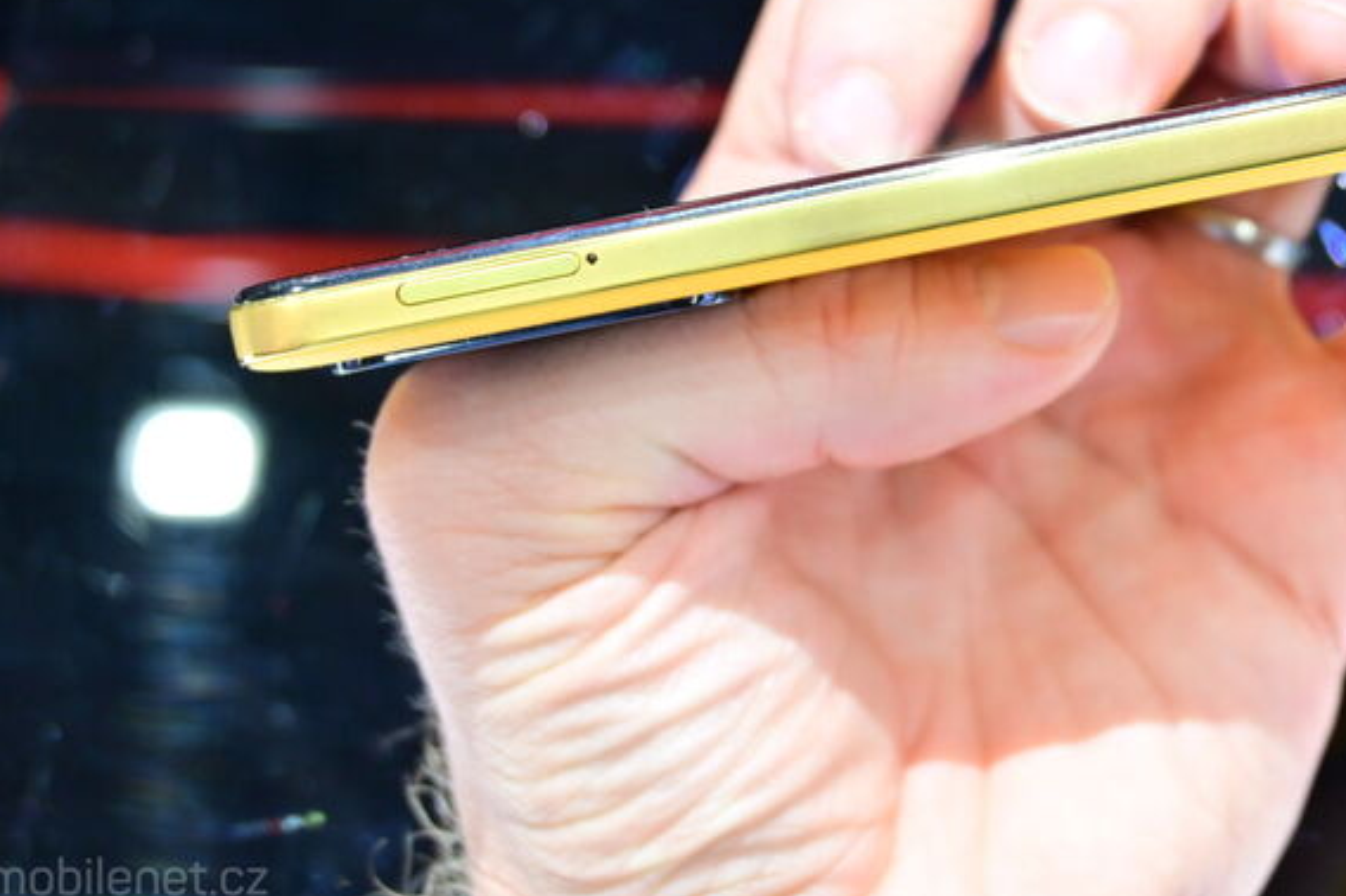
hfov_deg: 29.6
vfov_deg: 20.0
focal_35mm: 67
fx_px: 2514
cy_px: 192
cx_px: 985
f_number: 4.5
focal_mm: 26.5
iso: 400
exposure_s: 1/40
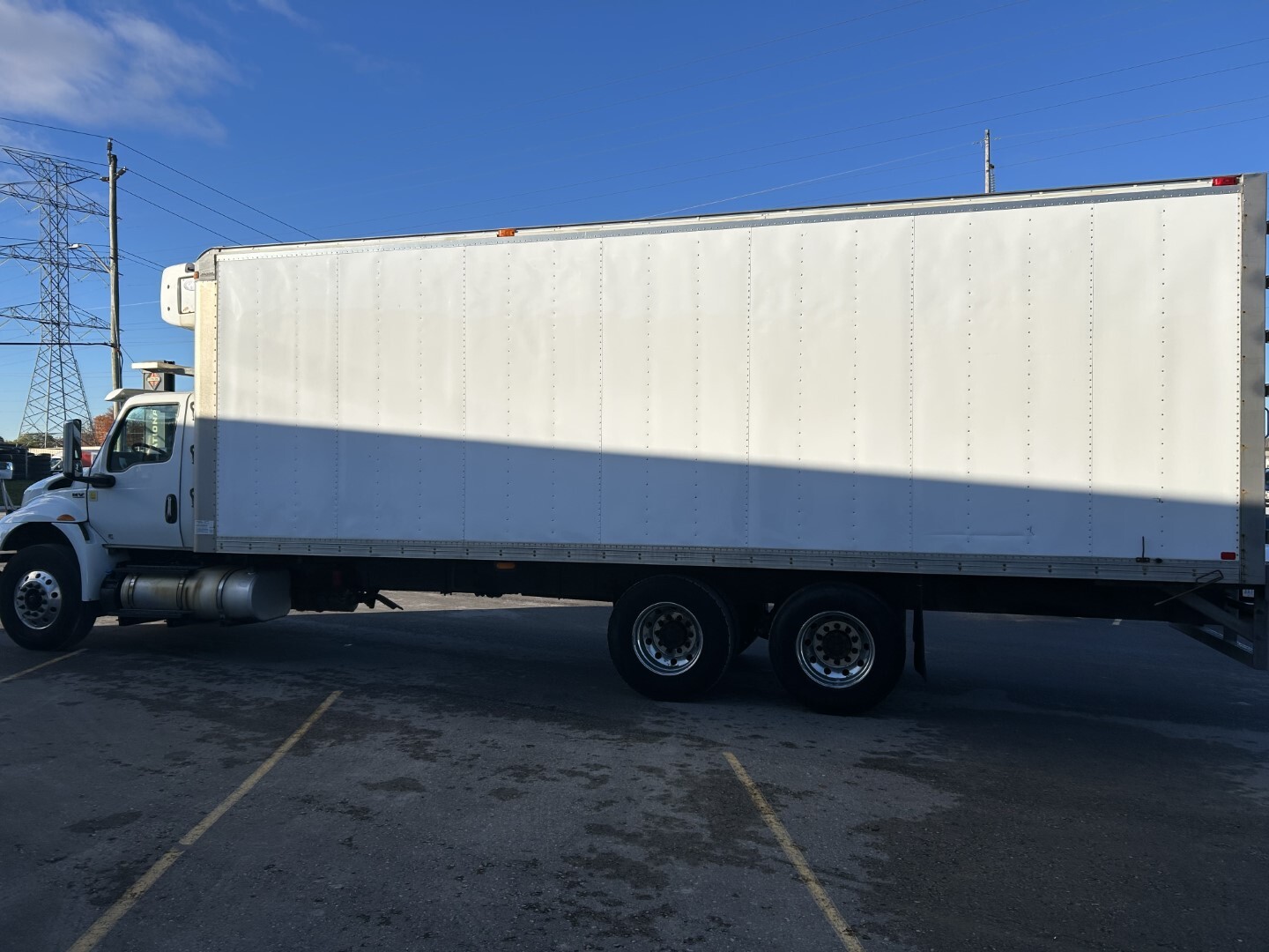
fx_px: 953
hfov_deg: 67.3
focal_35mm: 26
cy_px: 476
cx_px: 634
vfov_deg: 53.1
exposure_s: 1/5587
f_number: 1.5
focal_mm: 5.7
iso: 50
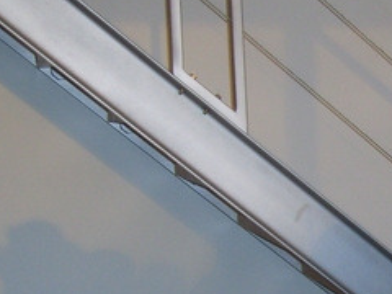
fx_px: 1076
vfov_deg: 15.4
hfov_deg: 19.9
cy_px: 266
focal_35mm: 95
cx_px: 405
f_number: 2.8
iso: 100
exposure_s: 1/30
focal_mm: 7.8
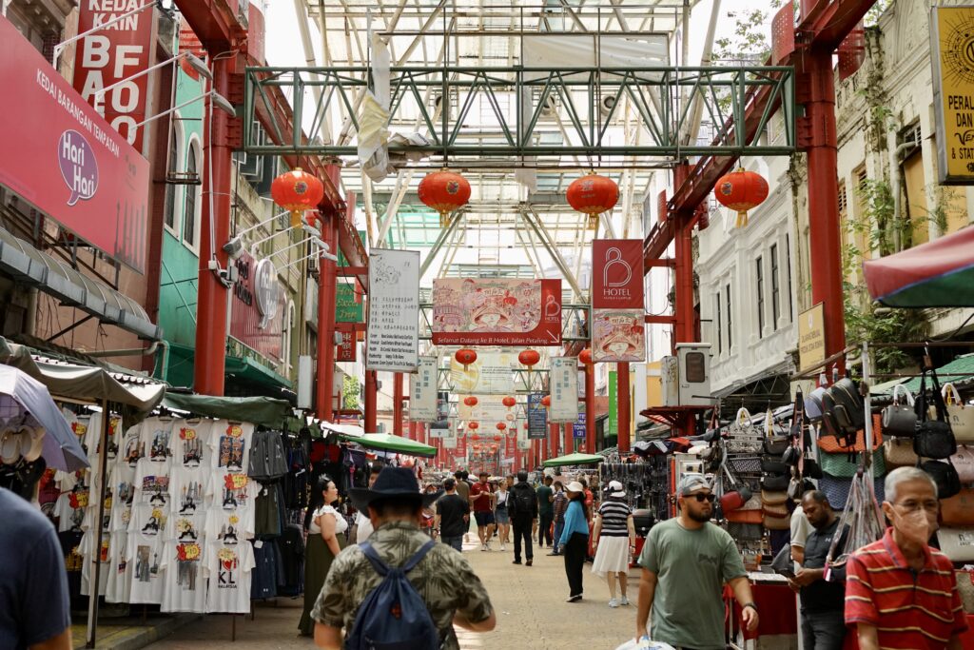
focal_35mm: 35
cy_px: 325
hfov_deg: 54.4
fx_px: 947
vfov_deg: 37.9
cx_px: 487
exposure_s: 1/2500
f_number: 4
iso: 1250
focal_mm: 35
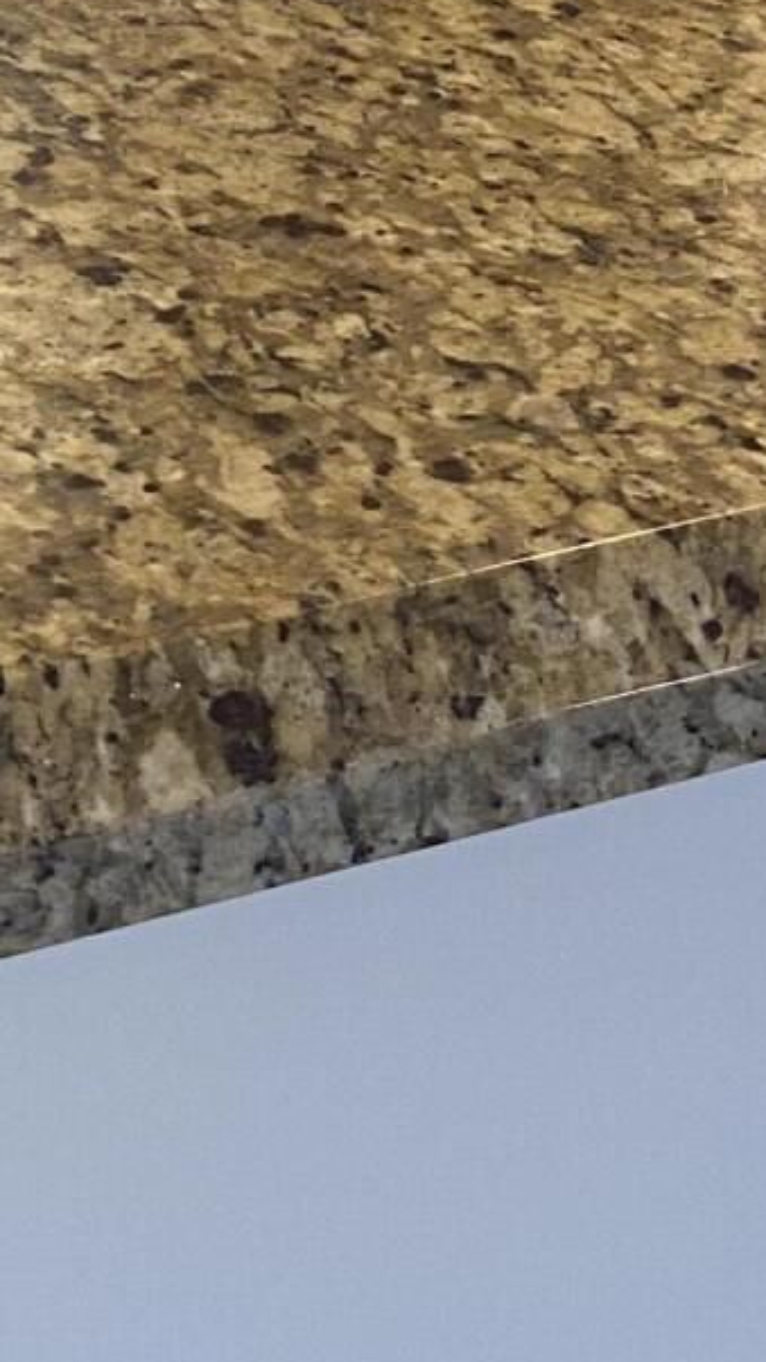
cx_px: 538
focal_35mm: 94
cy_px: -845
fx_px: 3396
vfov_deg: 19.1
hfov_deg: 12.8
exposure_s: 1/60
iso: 100
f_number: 1.8
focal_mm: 4.25
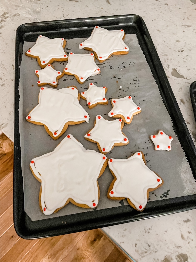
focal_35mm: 26
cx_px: 98
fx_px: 196
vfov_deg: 67.3
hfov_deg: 53.1
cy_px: 131
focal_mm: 4.2
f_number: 1.6
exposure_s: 1/30
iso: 800
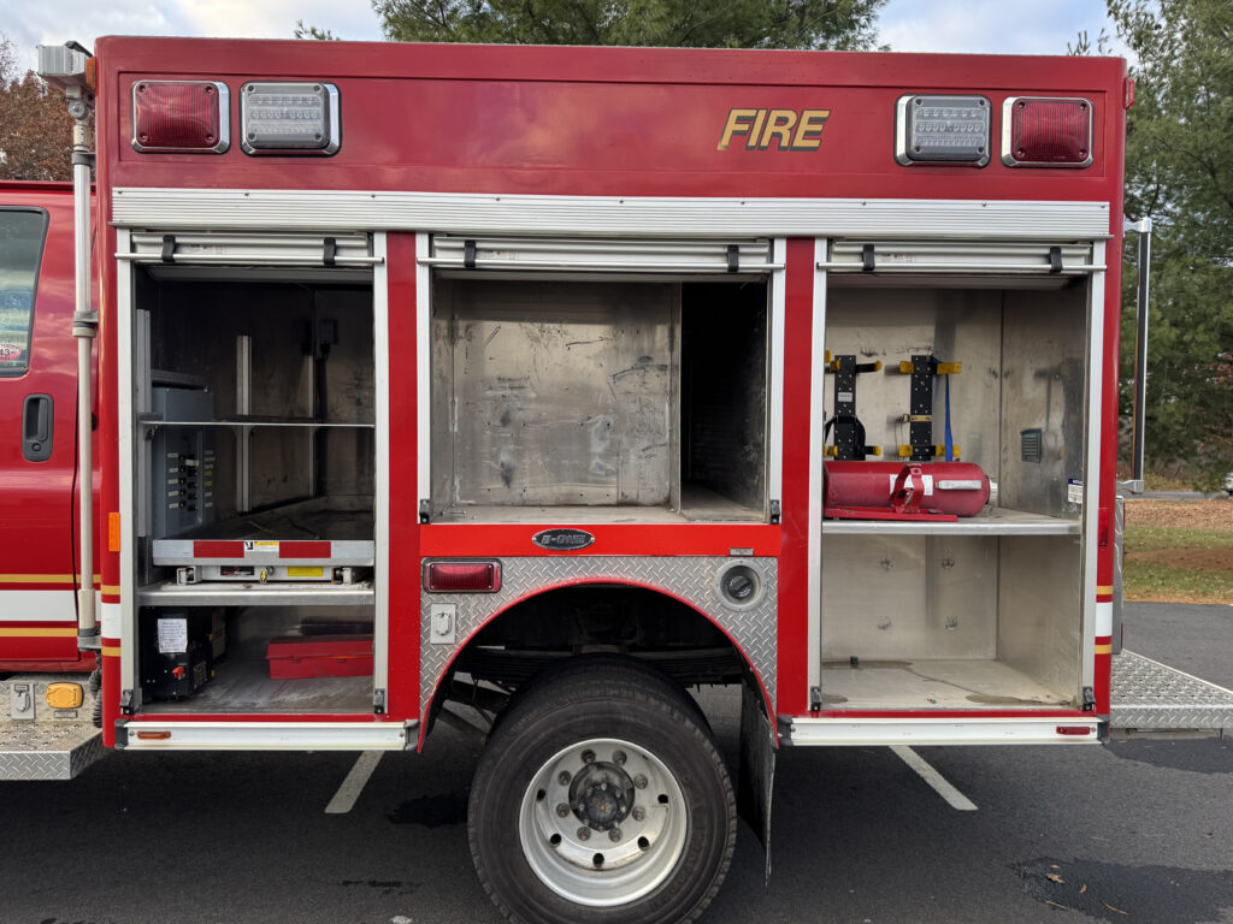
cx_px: 616
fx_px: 855
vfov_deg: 56.8
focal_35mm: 24
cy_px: 462
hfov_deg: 71.6
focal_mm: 6.76
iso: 64
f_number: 1.78
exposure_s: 1/200
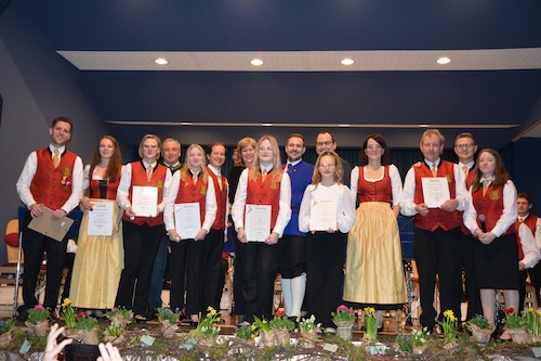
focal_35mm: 38
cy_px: 180
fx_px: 563
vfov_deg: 35.5
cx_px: 270
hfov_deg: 51.3
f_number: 4
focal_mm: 25
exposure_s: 1/60
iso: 1600
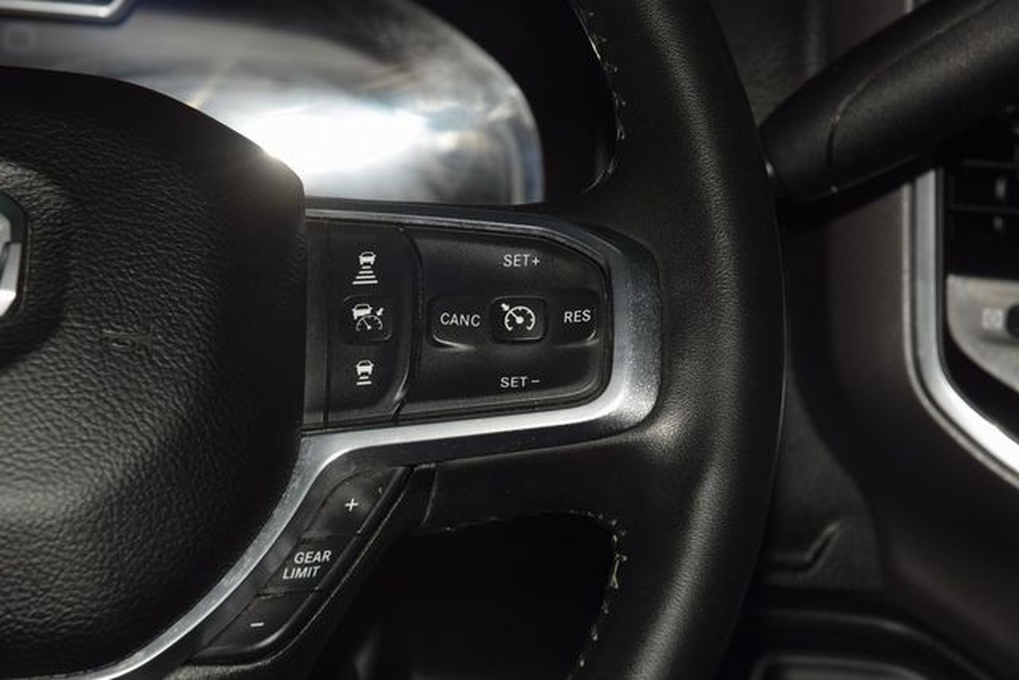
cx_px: 510
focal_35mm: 105
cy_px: 340
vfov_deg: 13.0
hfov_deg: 19.5
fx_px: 2973
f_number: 8
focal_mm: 70
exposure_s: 1/125
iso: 100
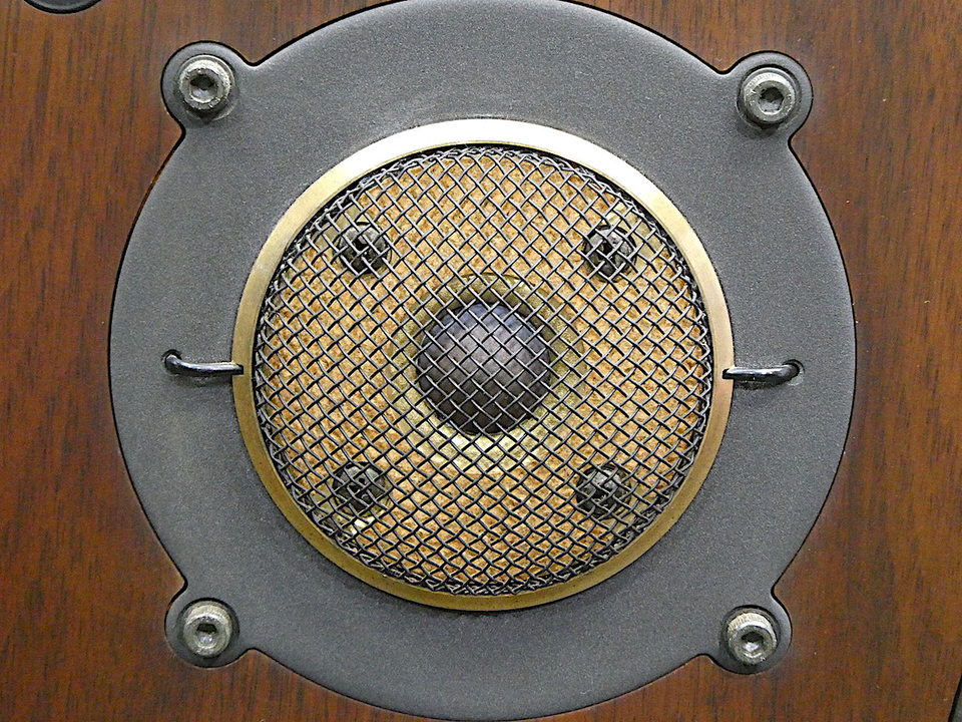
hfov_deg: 20.0
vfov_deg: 15.1
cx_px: 481
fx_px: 2723
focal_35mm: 98
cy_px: 361
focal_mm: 17.5
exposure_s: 1/20
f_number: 5
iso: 1600
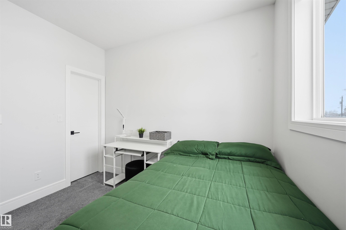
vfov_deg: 81.1
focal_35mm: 14
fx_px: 134
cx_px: 173
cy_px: 115
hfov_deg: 104.3
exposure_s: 1/60
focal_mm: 14
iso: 100
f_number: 8
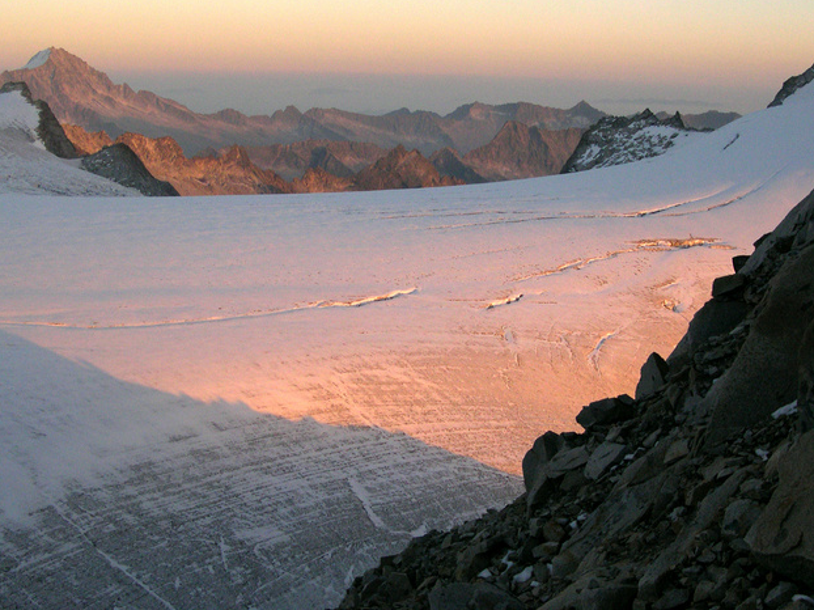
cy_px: 304
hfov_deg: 43.0
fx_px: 1034
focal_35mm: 44
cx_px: 414
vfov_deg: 32.9
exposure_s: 1/90.2
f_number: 7.6
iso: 100
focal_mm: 8
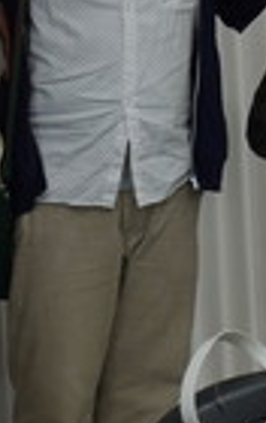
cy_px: 134
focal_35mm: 151
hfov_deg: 7.9
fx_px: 1744
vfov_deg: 13.8
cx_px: 680
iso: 125
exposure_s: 1/30
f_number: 4.5
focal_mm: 20
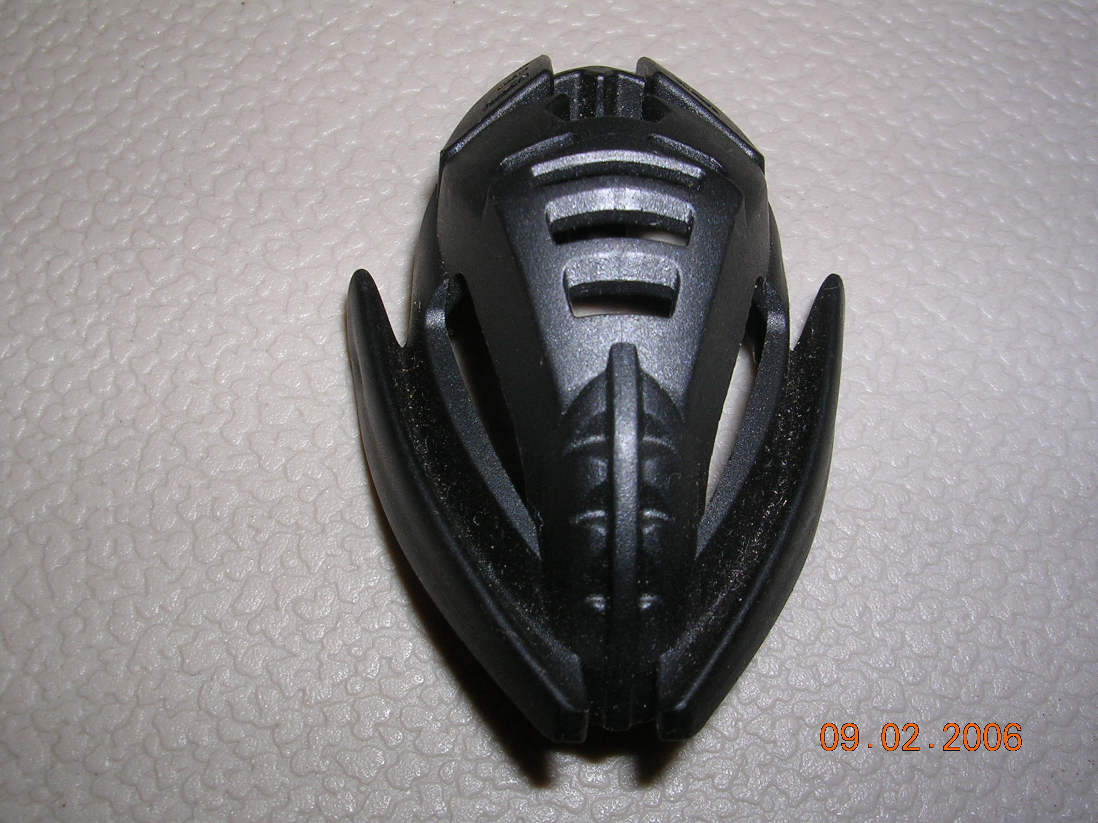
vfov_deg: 37.7
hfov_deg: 49.0
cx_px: 549
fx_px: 1205
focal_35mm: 38
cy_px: 412
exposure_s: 1/60.1
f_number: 5.6
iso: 50
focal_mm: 5.8
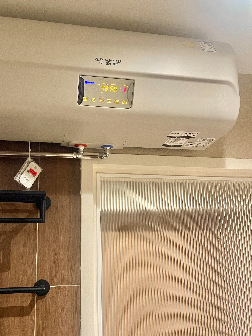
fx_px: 301
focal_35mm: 31
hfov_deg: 45.3
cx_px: 108
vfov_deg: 58.2
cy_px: 184
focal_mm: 5.1
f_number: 1.6
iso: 320
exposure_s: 1/50
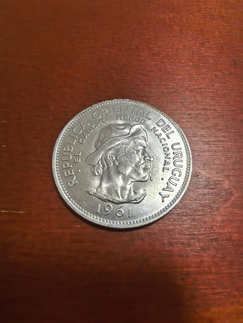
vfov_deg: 71.6
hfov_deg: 56.8
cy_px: 162
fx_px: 225
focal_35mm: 24
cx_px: 122
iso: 125
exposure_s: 1/33.3
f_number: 2.2
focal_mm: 1.68
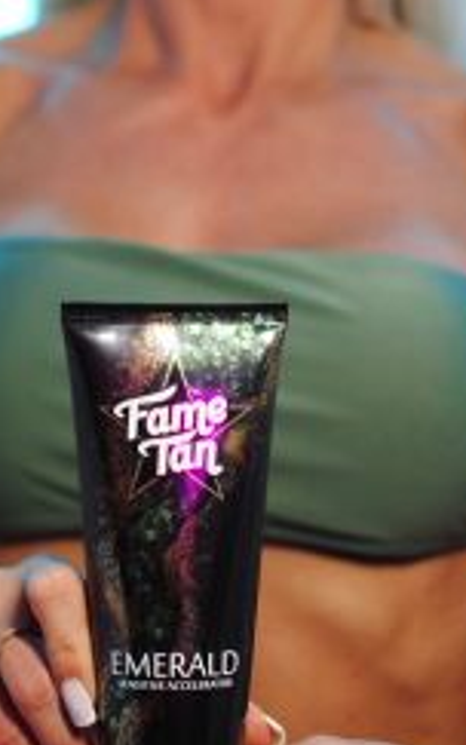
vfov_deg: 15.7
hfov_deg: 9.9
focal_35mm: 132
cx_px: 147
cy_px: 126
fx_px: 2686
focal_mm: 35
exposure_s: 1/100
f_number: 1.8
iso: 100
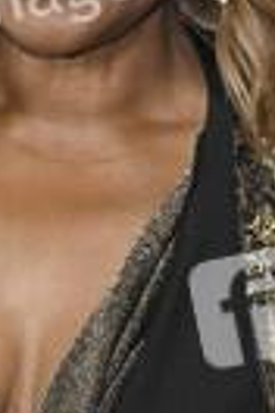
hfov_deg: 3.7
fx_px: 4205
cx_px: 66
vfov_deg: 5.6
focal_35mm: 367
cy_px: 138
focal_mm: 81
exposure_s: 1/320
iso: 2000
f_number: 5.6
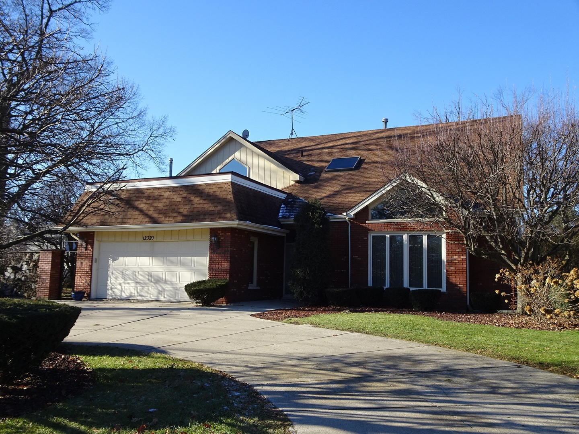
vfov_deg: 46.8
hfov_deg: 60.0
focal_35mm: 30
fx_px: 502
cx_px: 290
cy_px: 217
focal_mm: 5.09
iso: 80
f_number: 4
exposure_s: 1/400
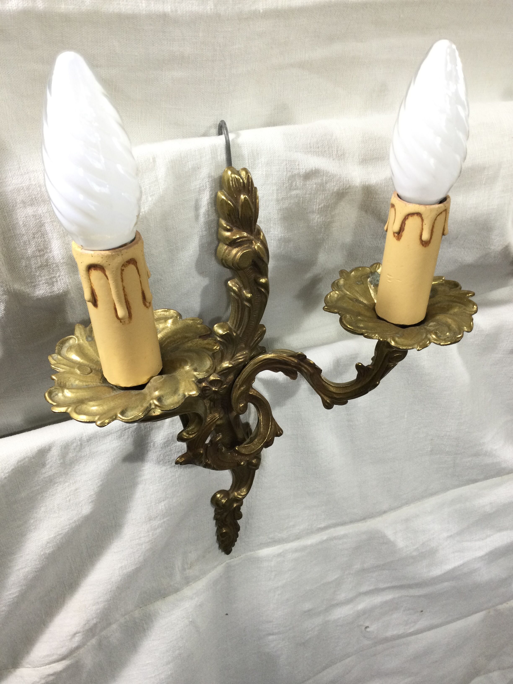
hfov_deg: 45.4
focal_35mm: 31
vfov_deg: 58.4
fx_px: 613
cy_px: 342
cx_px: 256
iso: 25
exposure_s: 1/33
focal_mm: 3.3
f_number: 2.4
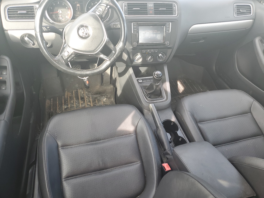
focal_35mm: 26
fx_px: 198
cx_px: 132
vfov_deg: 53.1
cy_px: 99
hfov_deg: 67.3
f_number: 1.5
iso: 71
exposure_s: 1/120
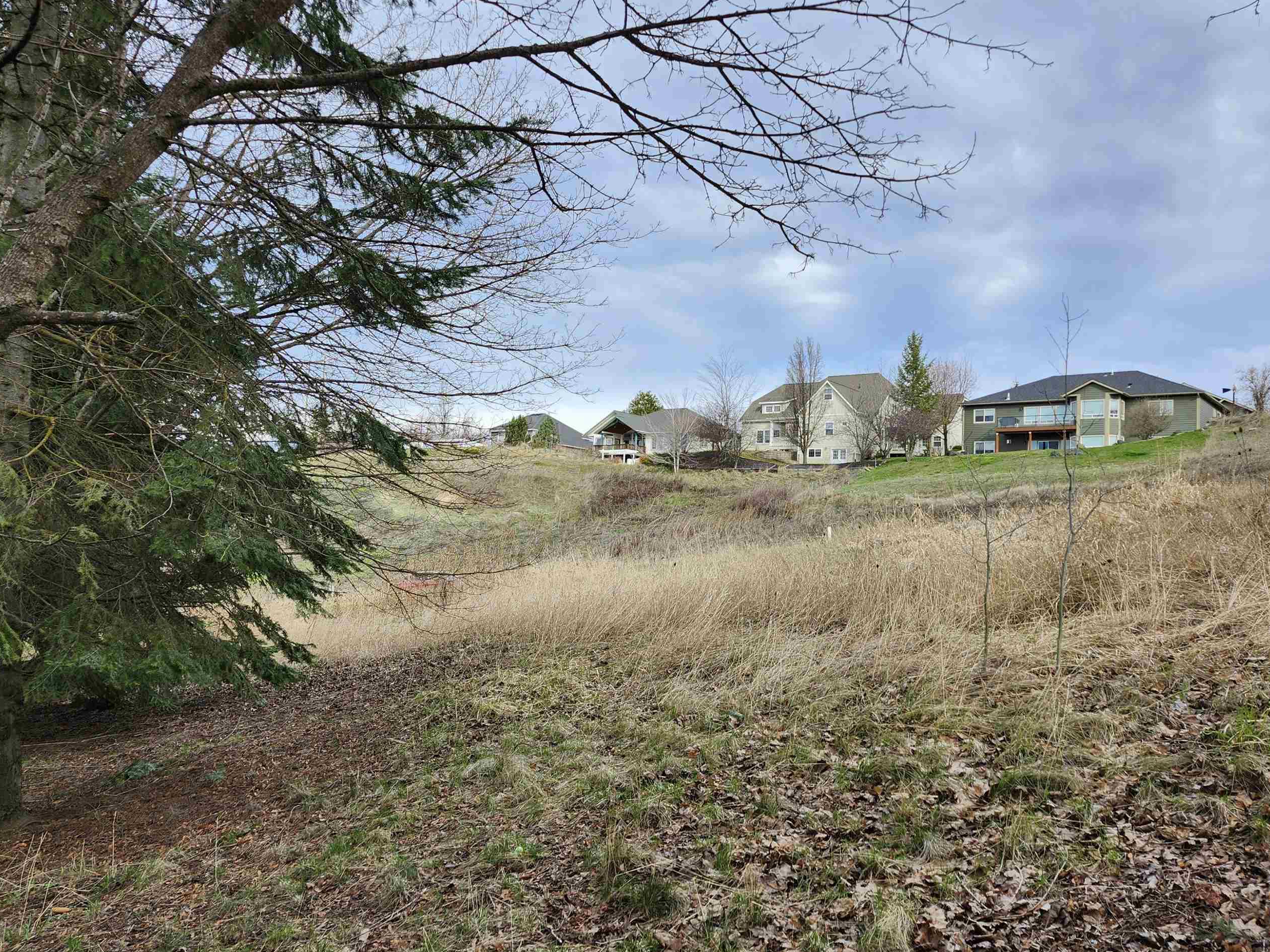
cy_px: 457
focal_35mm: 28
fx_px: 1027
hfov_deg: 63.4
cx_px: 632
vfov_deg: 49.7
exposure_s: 1/662
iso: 25
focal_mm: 5.54
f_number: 1.8
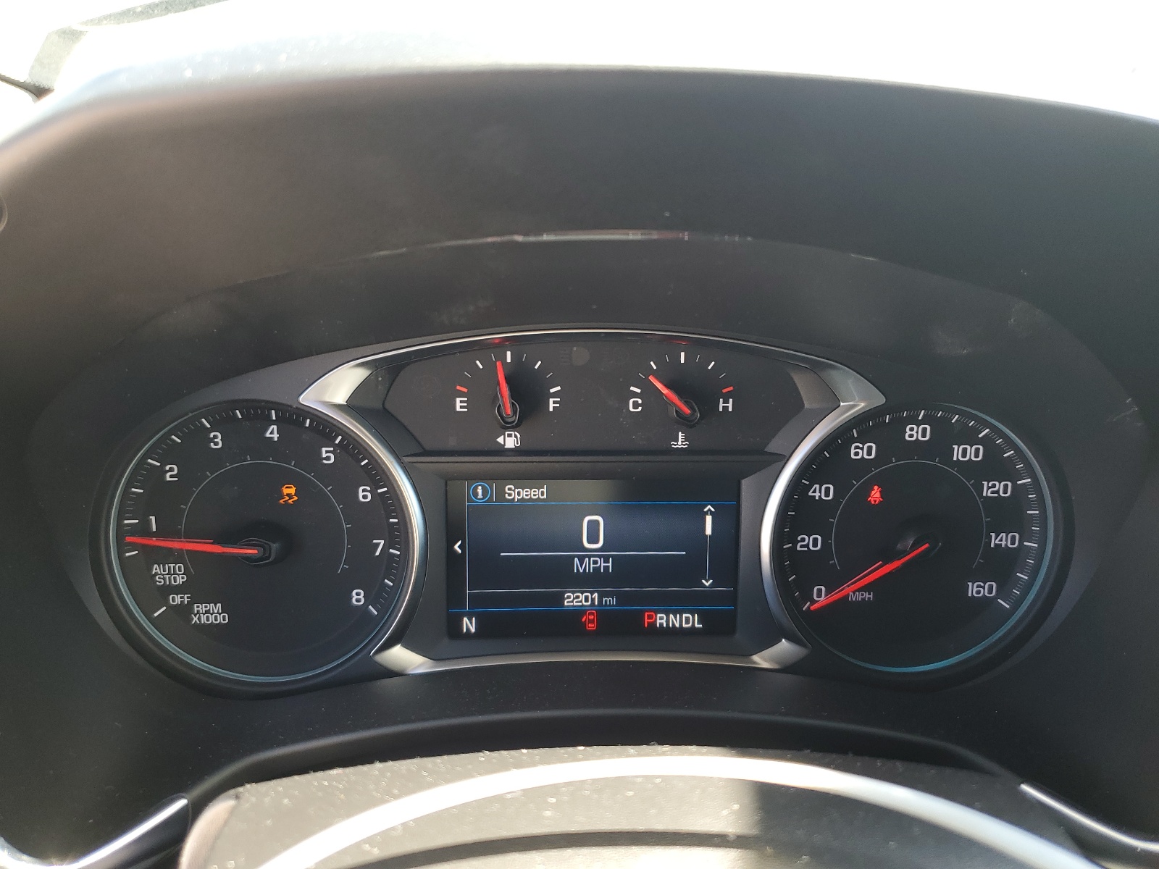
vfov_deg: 53.1
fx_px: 871
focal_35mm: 26
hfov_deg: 67.3
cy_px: 434
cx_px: 580
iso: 52
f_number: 1.5
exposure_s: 1/120
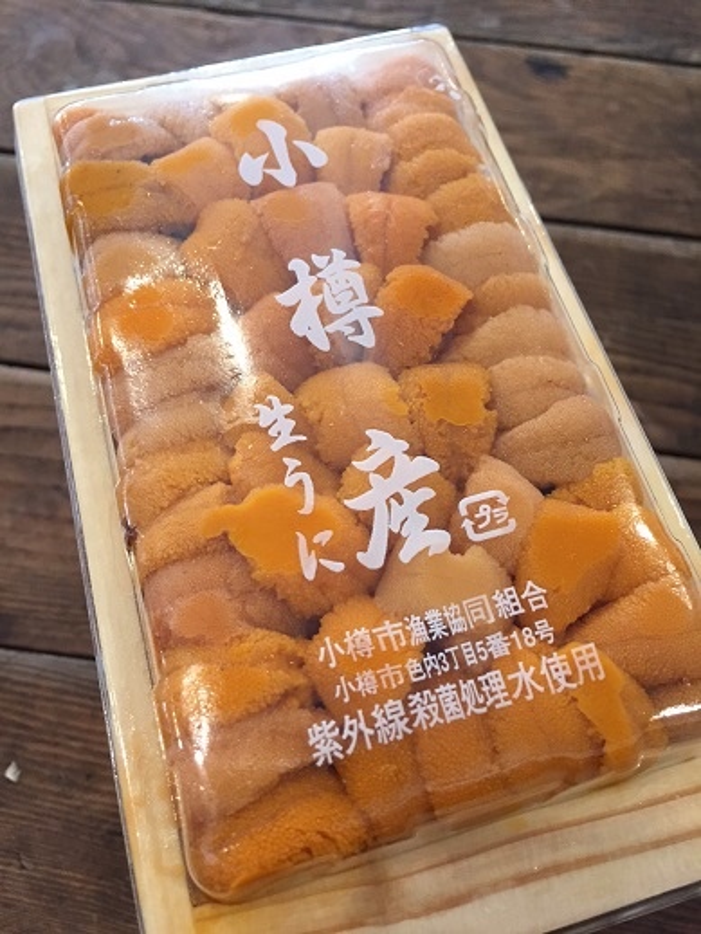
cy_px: 467
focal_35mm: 29
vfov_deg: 61.6
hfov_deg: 48.3
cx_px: 350
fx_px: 782
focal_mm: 4.15
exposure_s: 1/33
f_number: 2.2
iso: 160
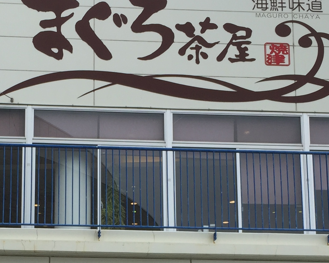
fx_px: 857
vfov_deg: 16.9
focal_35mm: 88
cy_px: 294
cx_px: 86
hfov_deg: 21.6
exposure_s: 1/1014
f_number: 2.2
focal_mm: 4.15
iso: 32
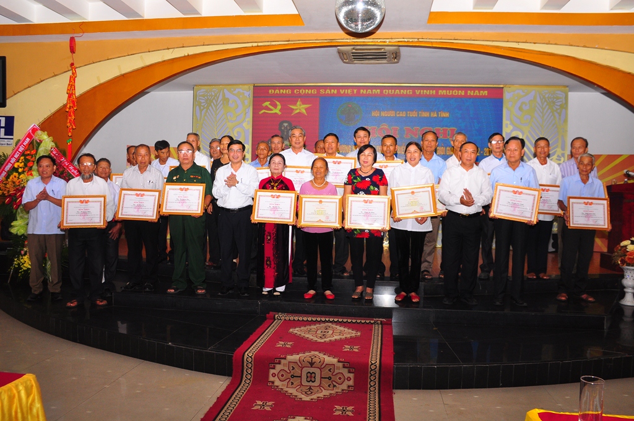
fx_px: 475
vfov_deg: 47.8
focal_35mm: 27
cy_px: 210
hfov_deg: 67.4
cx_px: 317
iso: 500
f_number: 7.1
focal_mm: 18
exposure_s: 1/200
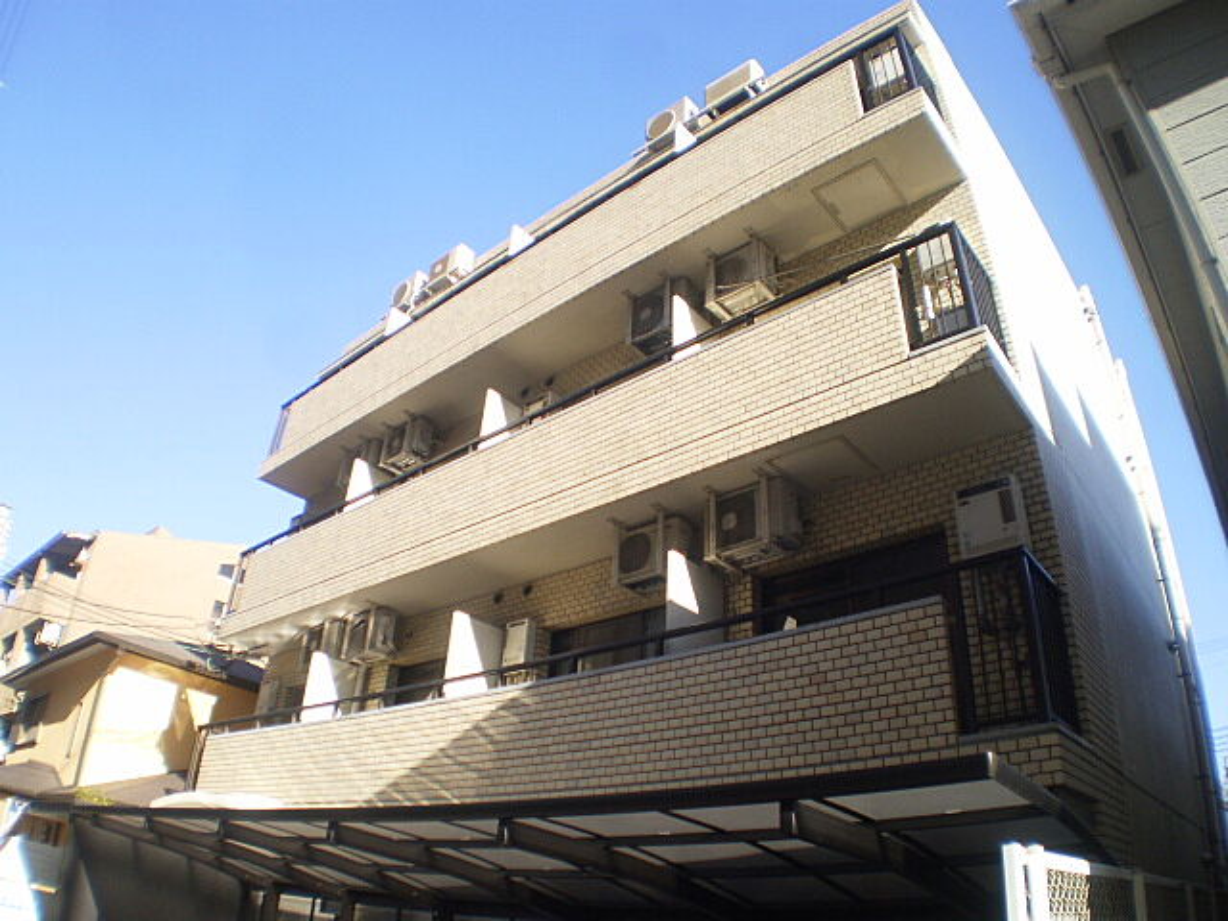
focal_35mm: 36
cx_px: 614
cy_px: 460
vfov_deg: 39.7
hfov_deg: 51.4
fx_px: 1277
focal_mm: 6.3
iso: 64
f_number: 3.1
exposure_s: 1/320
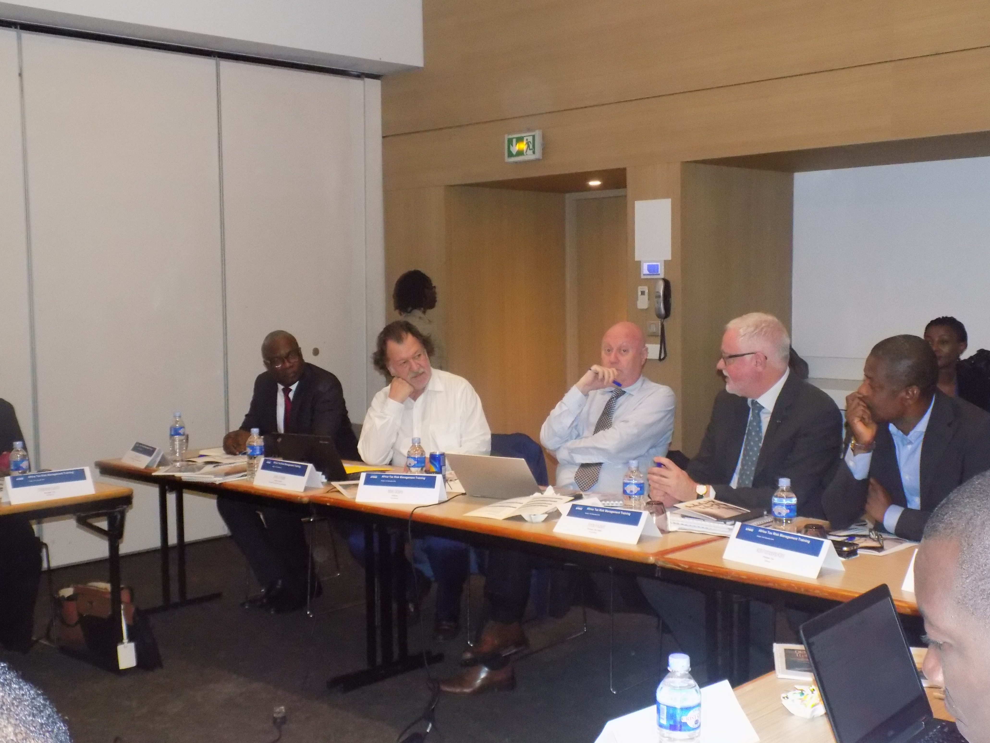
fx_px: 1173
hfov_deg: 45.8
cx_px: 495
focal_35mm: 41
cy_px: 372
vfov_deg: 35.1
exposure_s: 1/30
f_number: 3.6
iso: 800
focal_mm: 7.3
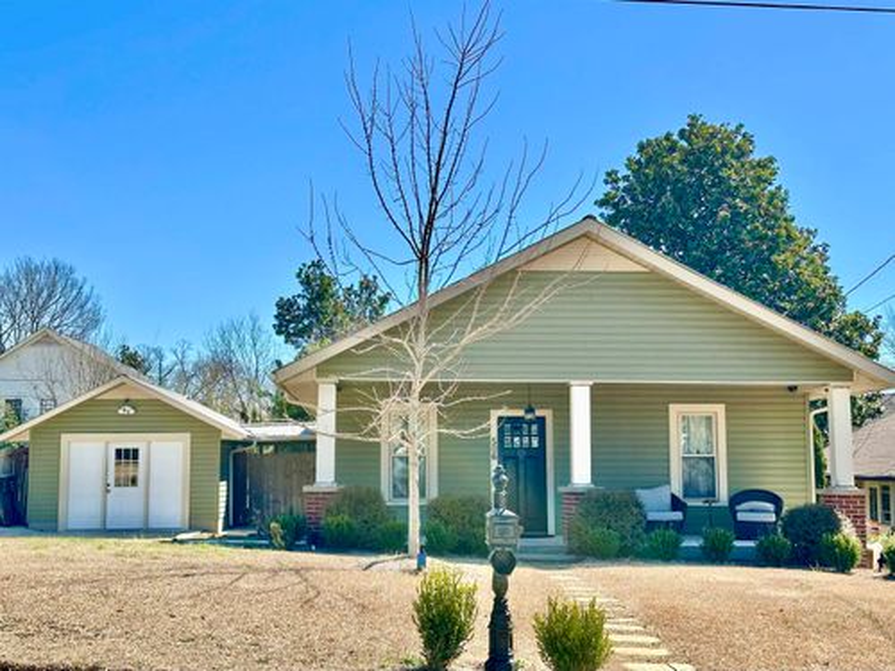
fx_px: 1241
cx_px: 448
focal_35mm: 48
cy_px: 336
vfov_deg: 30.3
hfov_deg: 39.7
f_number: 1.78
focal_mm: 6.86
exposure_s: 1/3876
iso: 64
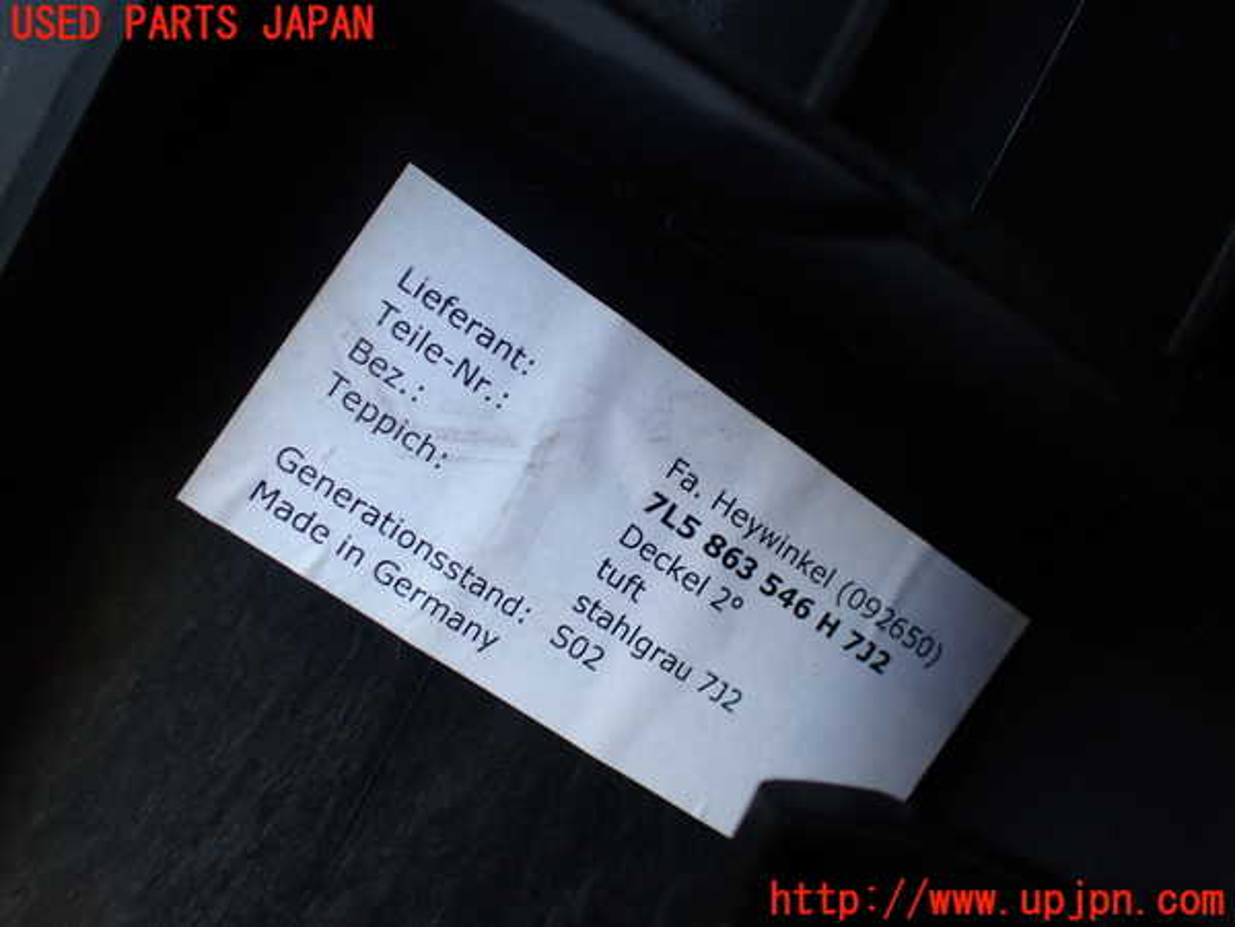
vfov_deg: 46.8
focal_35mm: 30
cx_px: 618
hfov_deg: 60.0
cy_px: 464
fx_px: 1070
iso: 160
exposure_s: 1/125
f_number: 2.3
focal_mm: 5.4
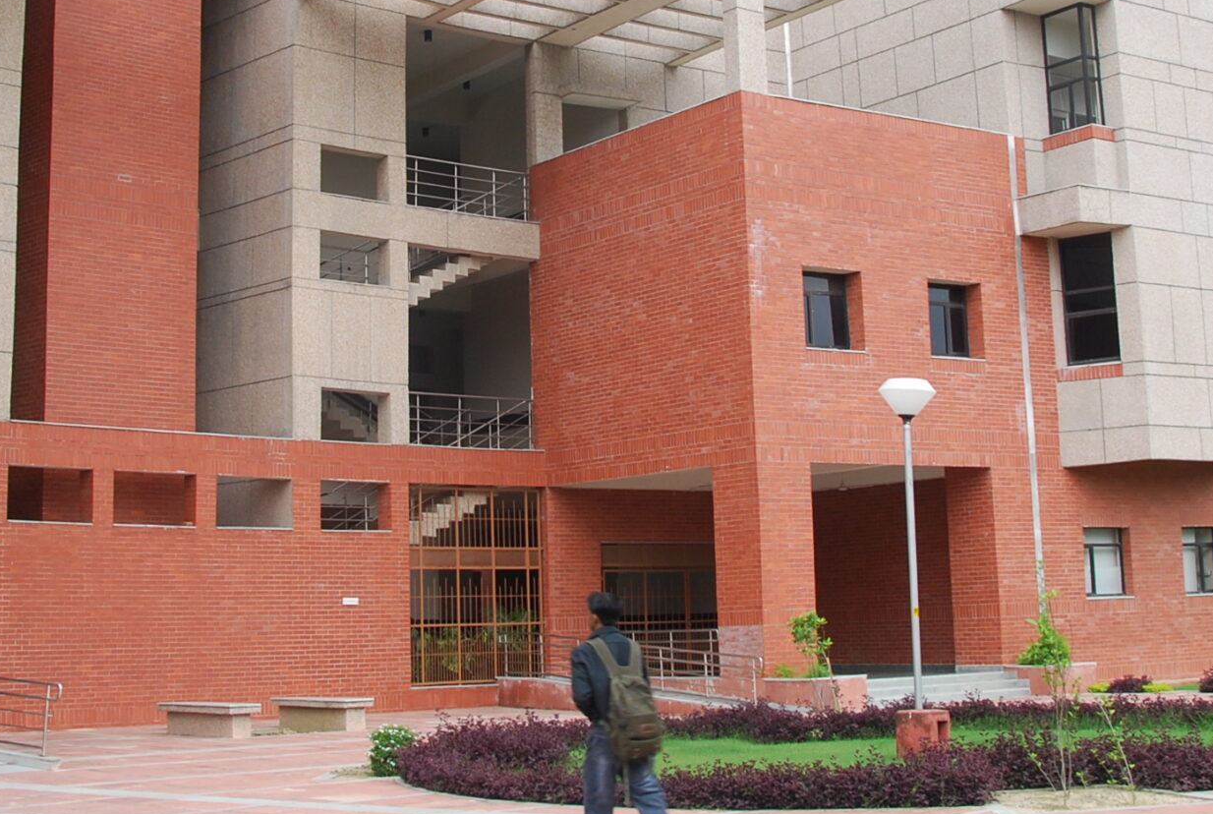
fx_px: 1891
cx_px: 544
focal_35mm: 56
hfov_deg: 35.5
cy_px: 216
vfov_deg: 24.1
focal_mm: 18
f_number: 9
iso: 200
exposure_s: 1/50
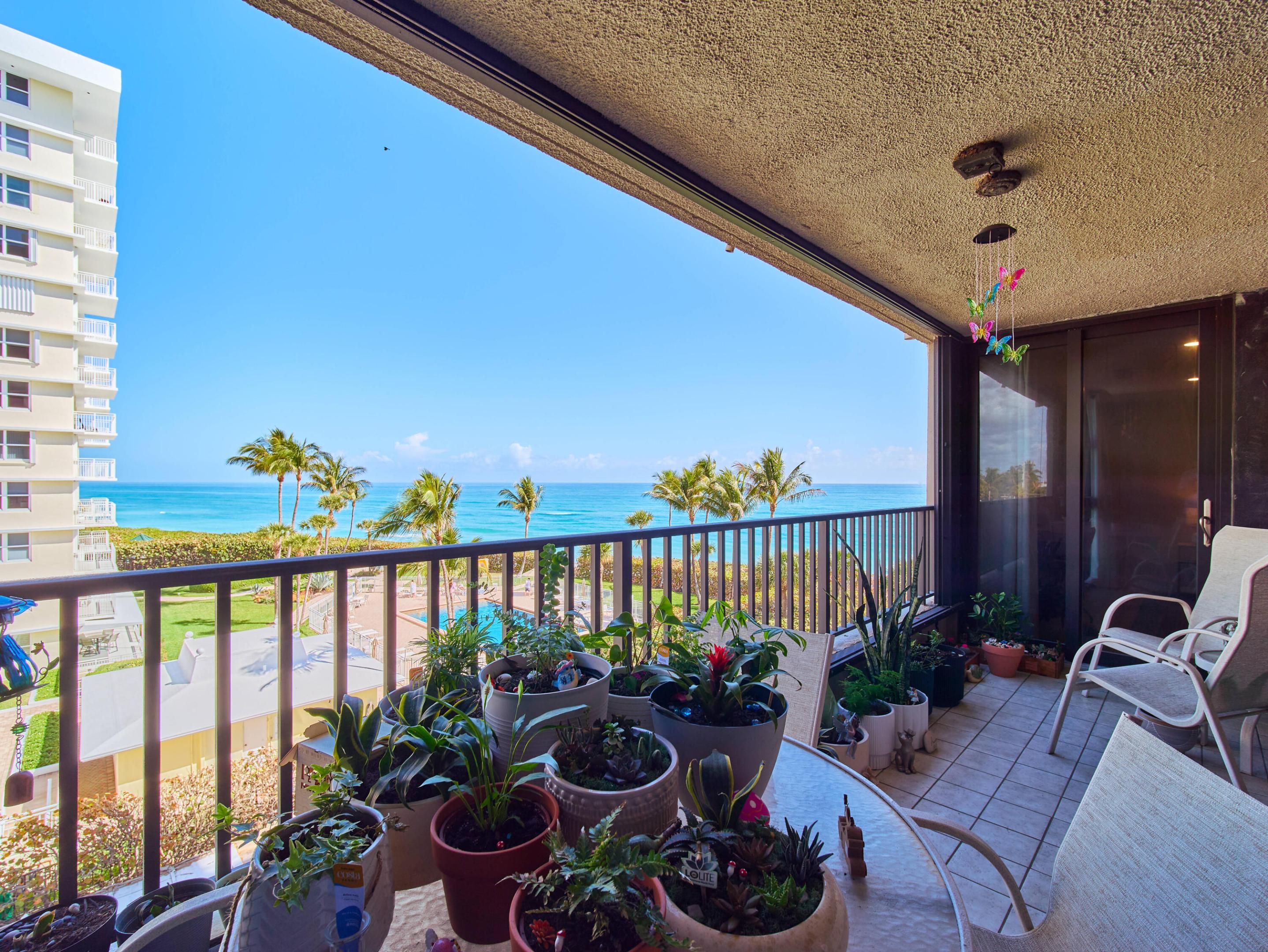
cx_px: 634
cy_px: 476
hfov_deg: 102.0
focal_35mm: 14
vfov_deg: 85.7
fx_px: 513
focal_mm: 7
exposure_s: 1/80
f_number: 5.6
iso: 100
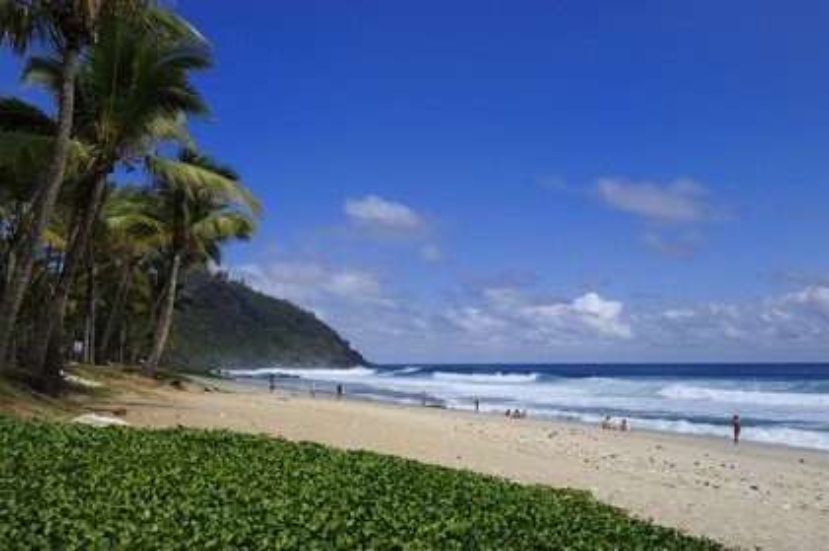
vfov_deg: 41.1
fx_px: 736
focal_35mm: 32
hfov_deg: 58.8
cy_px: 276
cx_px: 414
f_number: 13
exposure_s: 1/250
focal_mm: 32
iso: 200
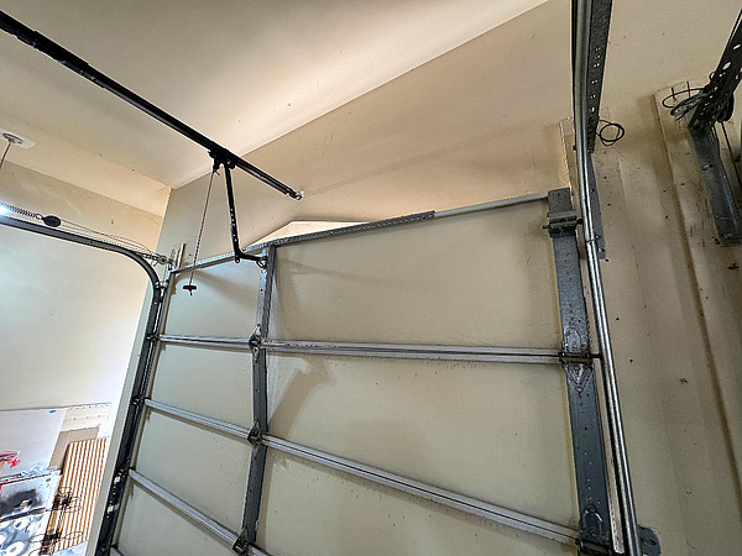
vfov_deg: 85.7
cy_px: 278
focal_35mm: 14
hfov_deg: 102.1
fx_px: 300
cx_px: 371
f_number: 2.2
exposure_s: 1/120
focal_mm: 2.2
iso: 250
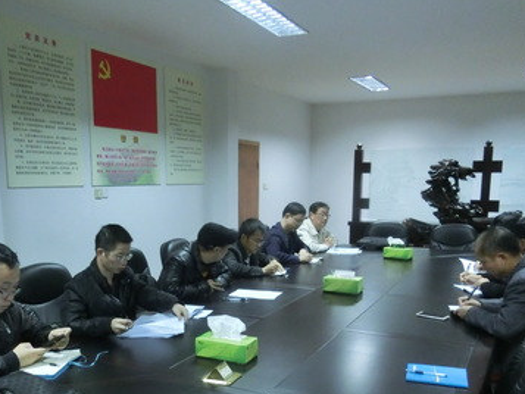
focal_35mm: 35
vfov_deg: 40.0
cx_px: 229
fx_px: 531
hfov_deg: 52.5
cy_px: 274
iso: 800
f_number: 7
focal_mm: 4.5
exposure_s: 1/8
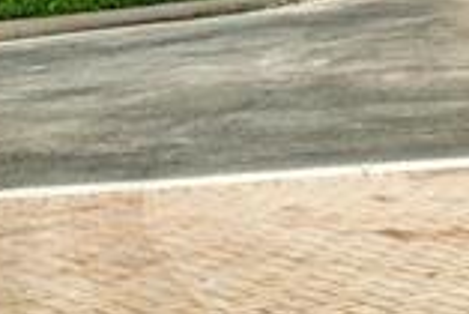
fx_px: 2321
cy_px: -311
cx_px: 911
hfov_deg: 10.6
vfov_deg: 7.4
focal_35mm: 178
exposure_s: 1/2500
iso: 2000
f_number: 8
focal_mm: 35
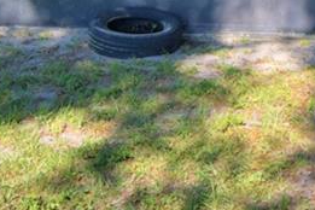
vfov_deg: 13.3
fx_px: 805
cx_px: 329
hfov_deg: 21.2
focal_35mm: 92
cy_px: -170
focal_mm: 10
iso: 100
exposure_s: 1/640
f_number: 4.5
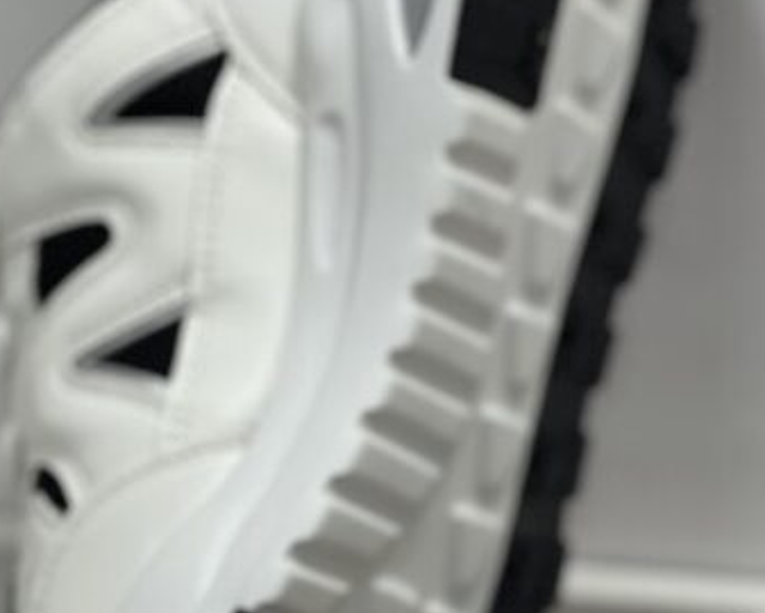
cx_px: 729
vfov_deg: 7.4
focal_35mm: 208
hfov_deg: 9.2
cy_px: 560
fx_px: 4712
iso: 160
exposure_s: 1/40
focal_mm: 9
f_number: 2.8
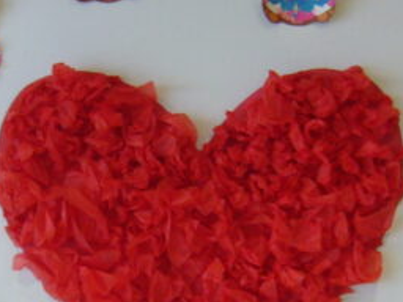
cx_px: 159
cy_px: 176
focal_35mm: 105
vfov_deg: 14.1
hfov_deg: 18.7
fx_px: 1222
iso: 100
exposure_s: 1/20
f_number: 2.8
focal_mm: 5.8
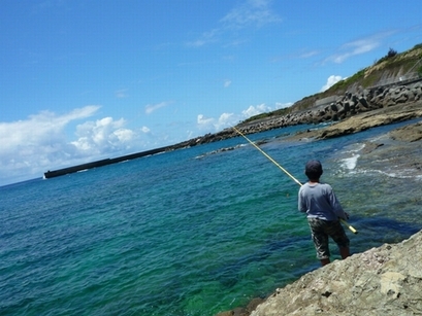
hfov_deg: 58.3
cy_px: 158
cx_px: 211
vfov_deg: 45.5
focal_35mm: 31
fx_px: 378
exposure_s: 1/800
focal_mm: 4.4
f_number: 5
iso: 100
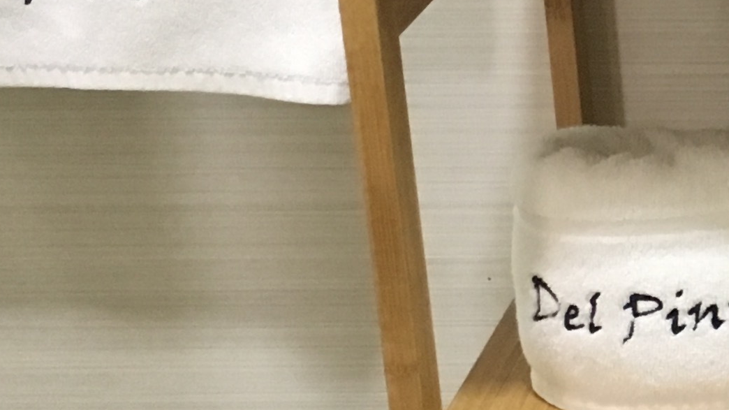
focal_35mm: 122
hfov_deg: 16.1
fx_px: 2358
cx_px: 1096
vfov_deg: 9.9
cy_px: 48
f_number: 2.2
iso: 200
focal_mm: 4.15
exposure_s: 1/25
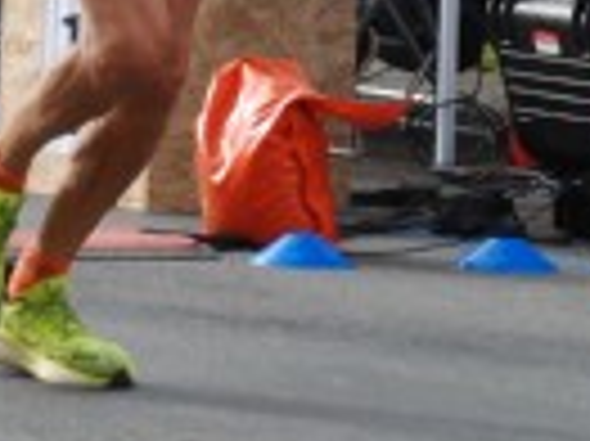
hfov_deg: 4.0
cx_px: 135
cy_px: -223
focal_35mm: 498
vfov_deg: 3.0
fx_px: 8484
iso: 1000
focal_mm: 75
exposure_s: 1/1000
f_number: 5.6
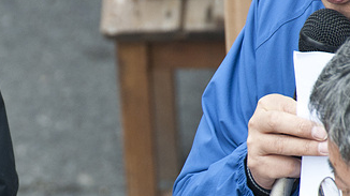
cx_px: 88
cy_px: 114
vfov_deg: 0.6
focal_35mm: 1930
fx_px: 17903
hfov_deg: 1.1
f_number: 6.3
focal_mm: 500
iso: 400
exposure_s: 1/160
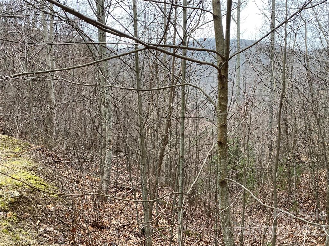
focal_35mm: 26
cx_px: 164
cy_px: 123
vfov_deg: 53.1
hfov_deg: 67.3
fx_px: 247
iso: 40
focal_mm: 4.25
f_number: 1.8
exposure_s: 1/121
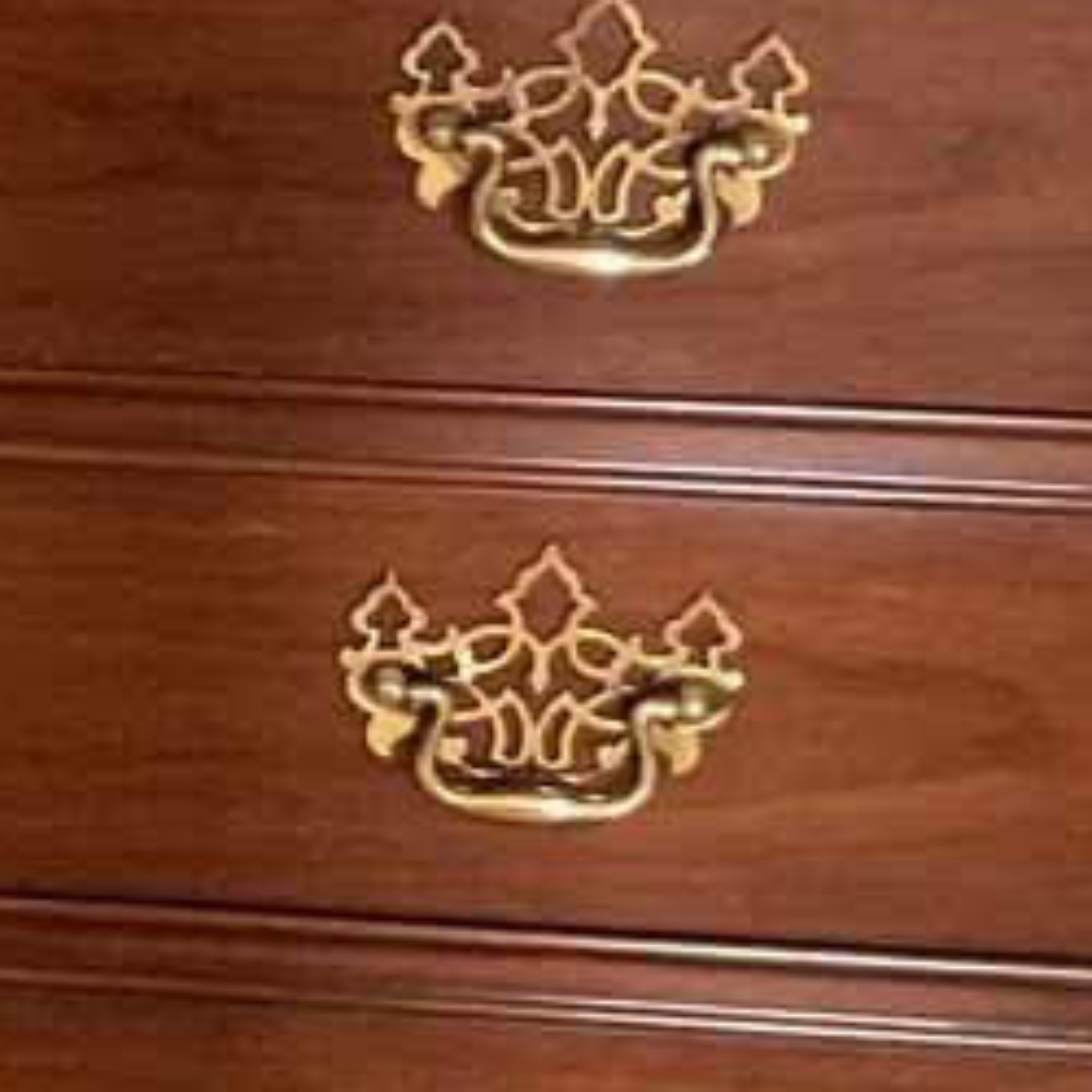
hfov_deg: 10.4
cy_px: 194
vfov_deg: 11.2
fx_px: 5532
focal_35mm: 155
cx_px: -1081
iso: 320
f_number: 1.8
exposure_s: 1/30
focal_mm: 3
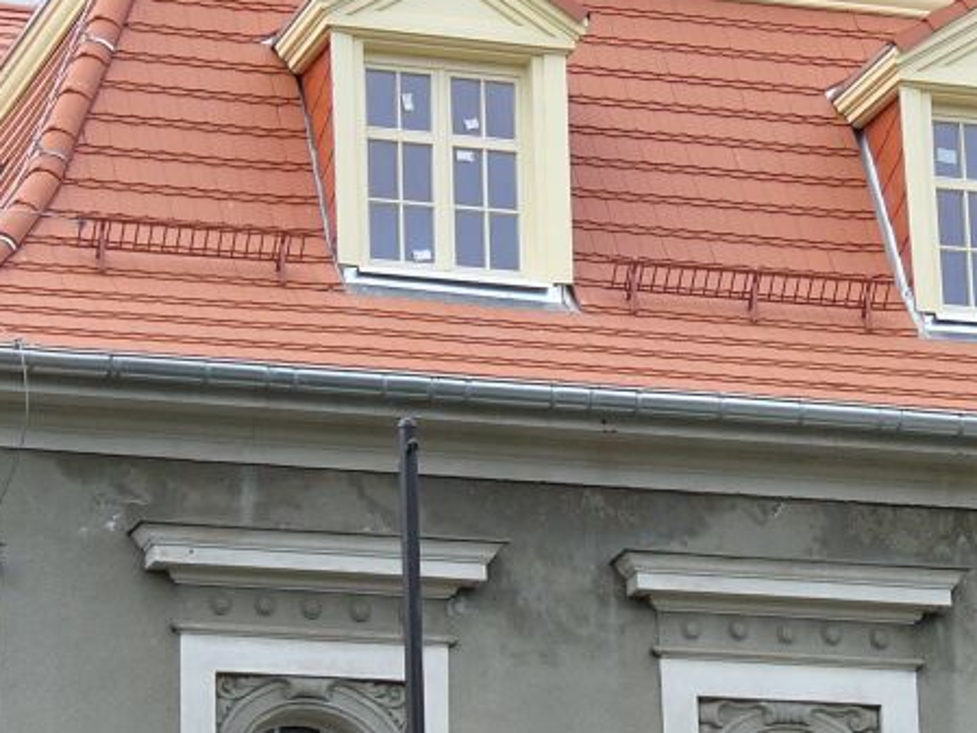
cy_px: 104
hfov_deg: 10.1
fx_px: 5533
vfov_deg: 7.6
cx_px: 688
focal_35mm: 196
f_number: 3.4
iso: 80
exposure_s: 1/250
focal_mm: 14.5
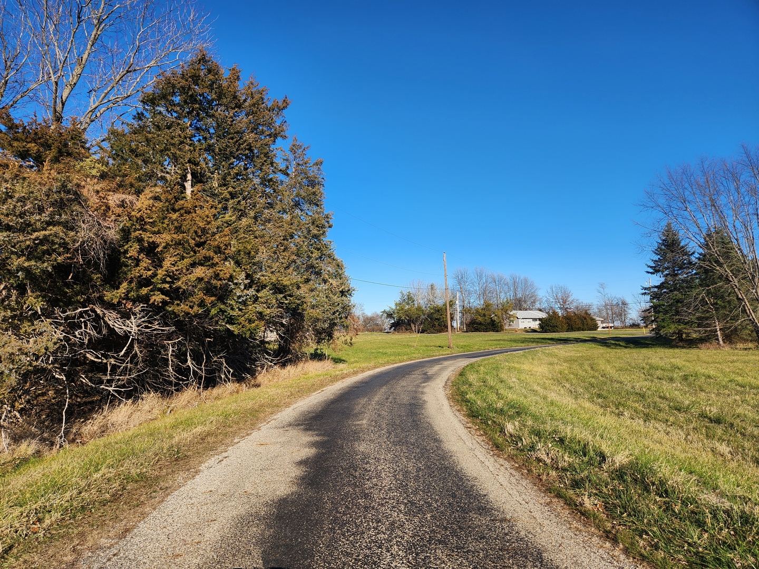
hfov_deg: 73.9
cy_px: 284
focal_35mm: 23
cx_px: 380
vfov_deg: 58.9
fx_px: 504
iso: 20
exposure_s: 1/1212
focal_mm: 5.4
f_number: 1.8
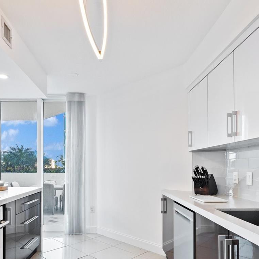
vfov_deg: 61.6
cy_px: 170
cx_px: 101
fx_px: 212
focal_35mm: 25
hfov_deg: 62.2
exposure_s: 1/6
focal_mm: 14
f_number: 8
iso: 200
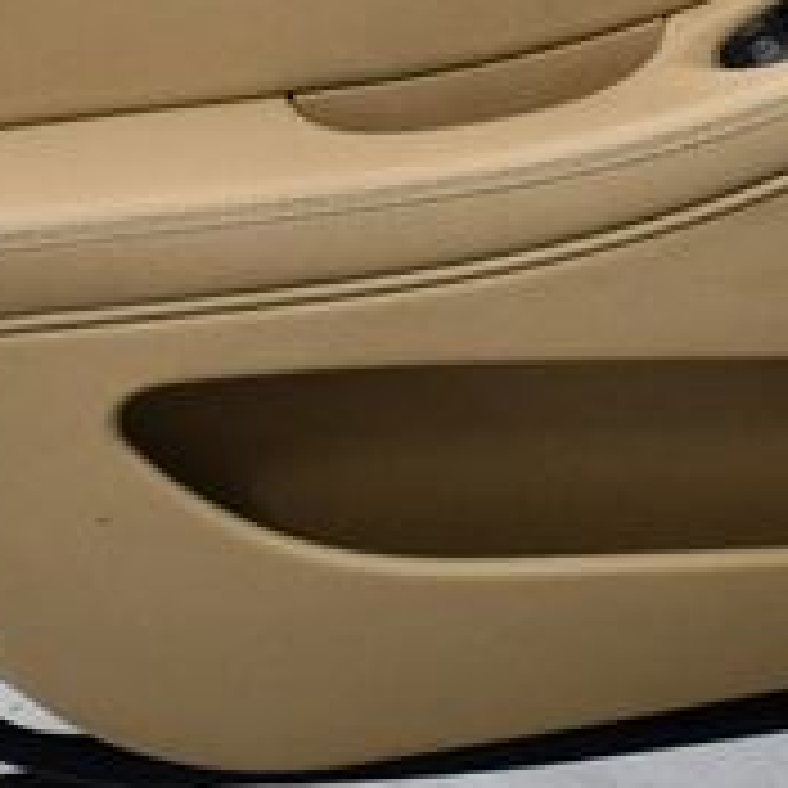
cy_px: 149
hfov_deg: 15.5
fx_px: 2885
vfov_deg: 15.4
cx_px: 581
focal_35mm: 112
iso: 1000
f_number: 3.5
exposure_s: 1/125
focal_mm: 18
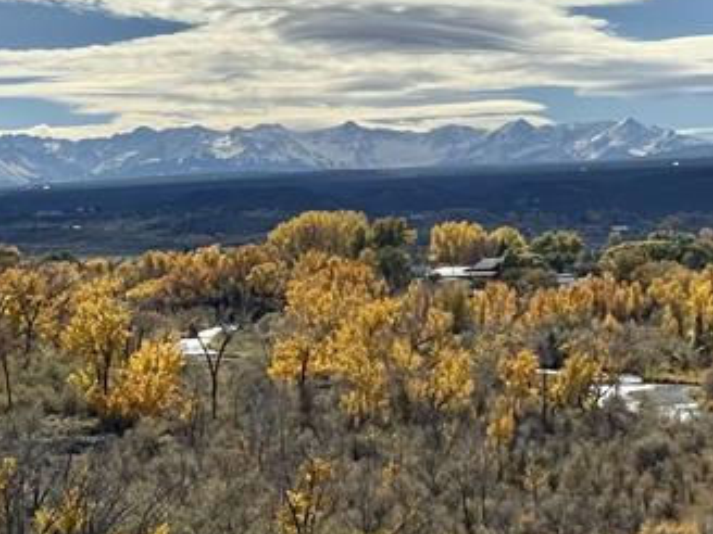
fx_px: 3090
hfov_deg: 13.1
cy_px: 106
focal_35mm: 150
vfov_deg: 9.9
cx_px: 470
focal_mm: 6.76
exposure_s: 1/11364
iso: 50
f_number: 1.78
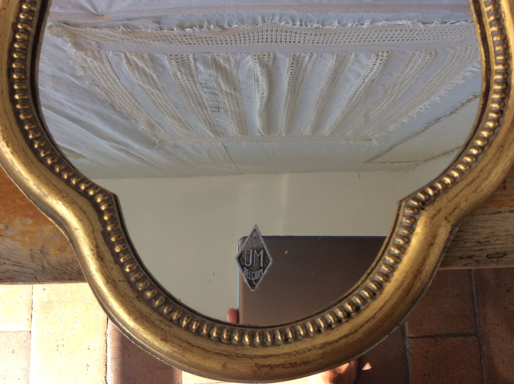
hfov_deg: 56.9
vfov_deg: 44.1
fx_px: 474
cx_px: 257
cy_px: 192
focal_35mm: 32
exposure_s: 1/314
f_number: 2.4
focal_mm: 3.3
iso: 32
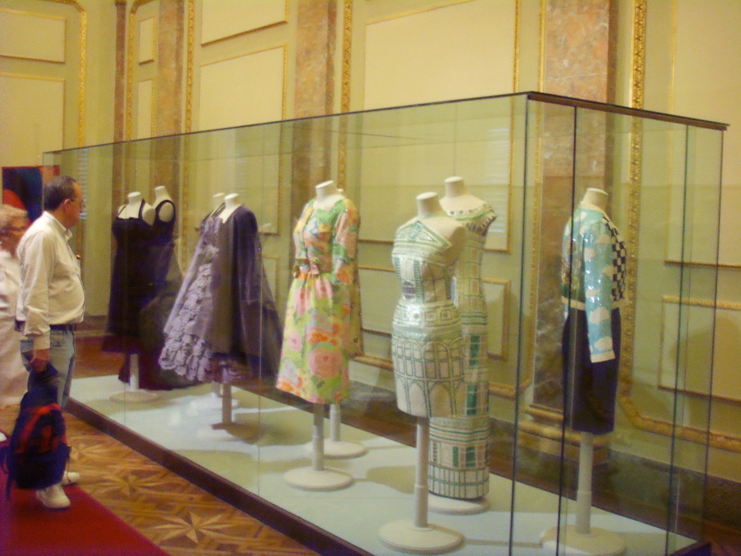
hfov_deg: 47.9
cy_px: 278
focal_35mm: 39
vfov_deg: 36.8
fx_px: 835
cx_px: 370
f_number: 3.5
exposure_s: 1/1.43
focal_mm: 6.6
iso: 150
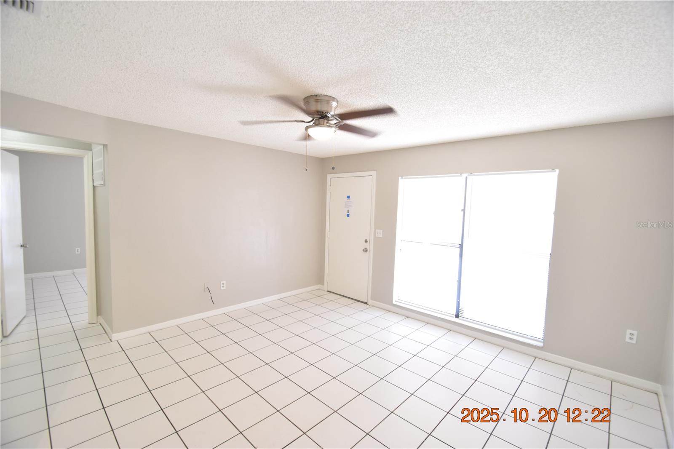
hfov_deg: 100.4
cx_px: 337
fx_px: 281
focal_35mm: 15
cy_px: 224
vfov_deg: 77.3
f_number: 3.5
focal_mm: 10
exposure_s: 1/45
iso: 800
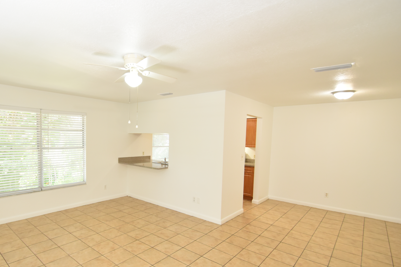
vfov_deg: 64.3
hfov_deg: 85.6
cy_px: 150
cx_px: 157
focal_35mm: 19
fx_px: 212
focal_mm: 10
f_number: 4
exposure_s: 1/60
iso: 800
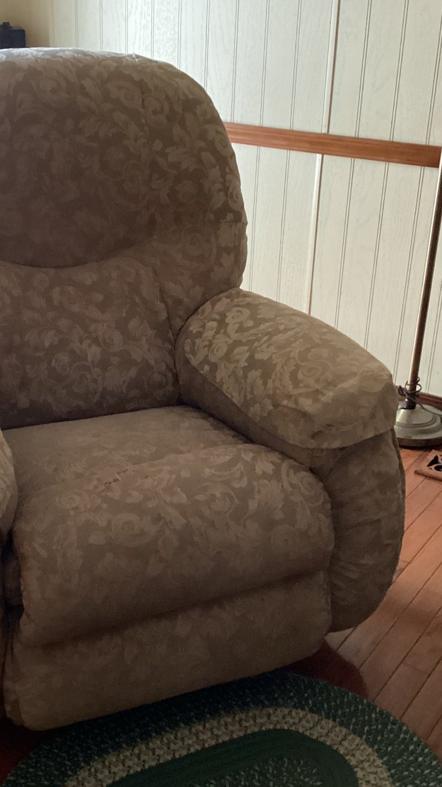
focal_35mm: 46
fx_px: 958
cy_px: 394
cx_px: 135
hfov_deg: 25.8
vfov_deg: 44.6
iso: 640
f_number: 2.4
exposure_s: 1/30
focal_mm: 3.3
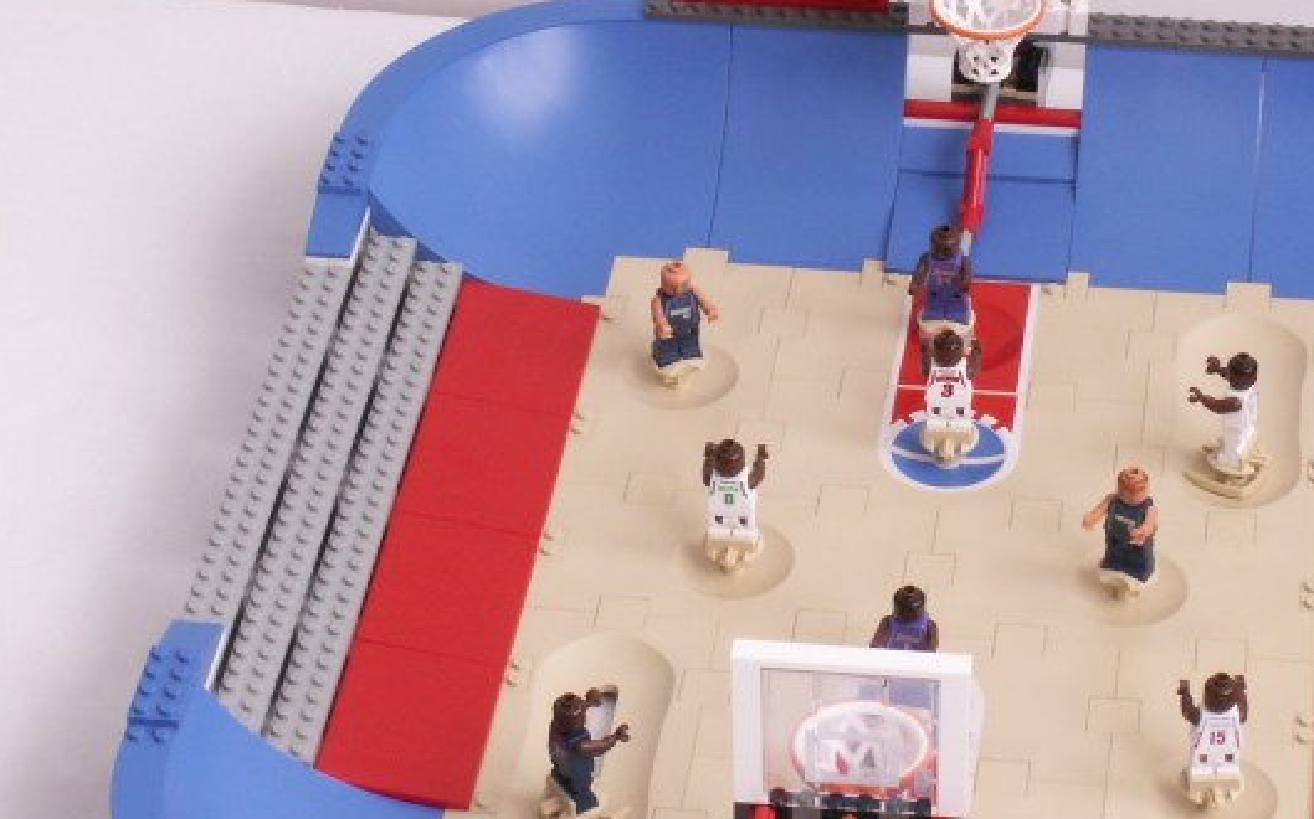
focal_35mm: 101
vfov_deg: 12.9
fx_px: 3615
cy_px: 521
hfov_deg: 20.5
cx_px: 960
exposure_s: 1
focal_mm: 10.45
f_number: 8
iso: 50
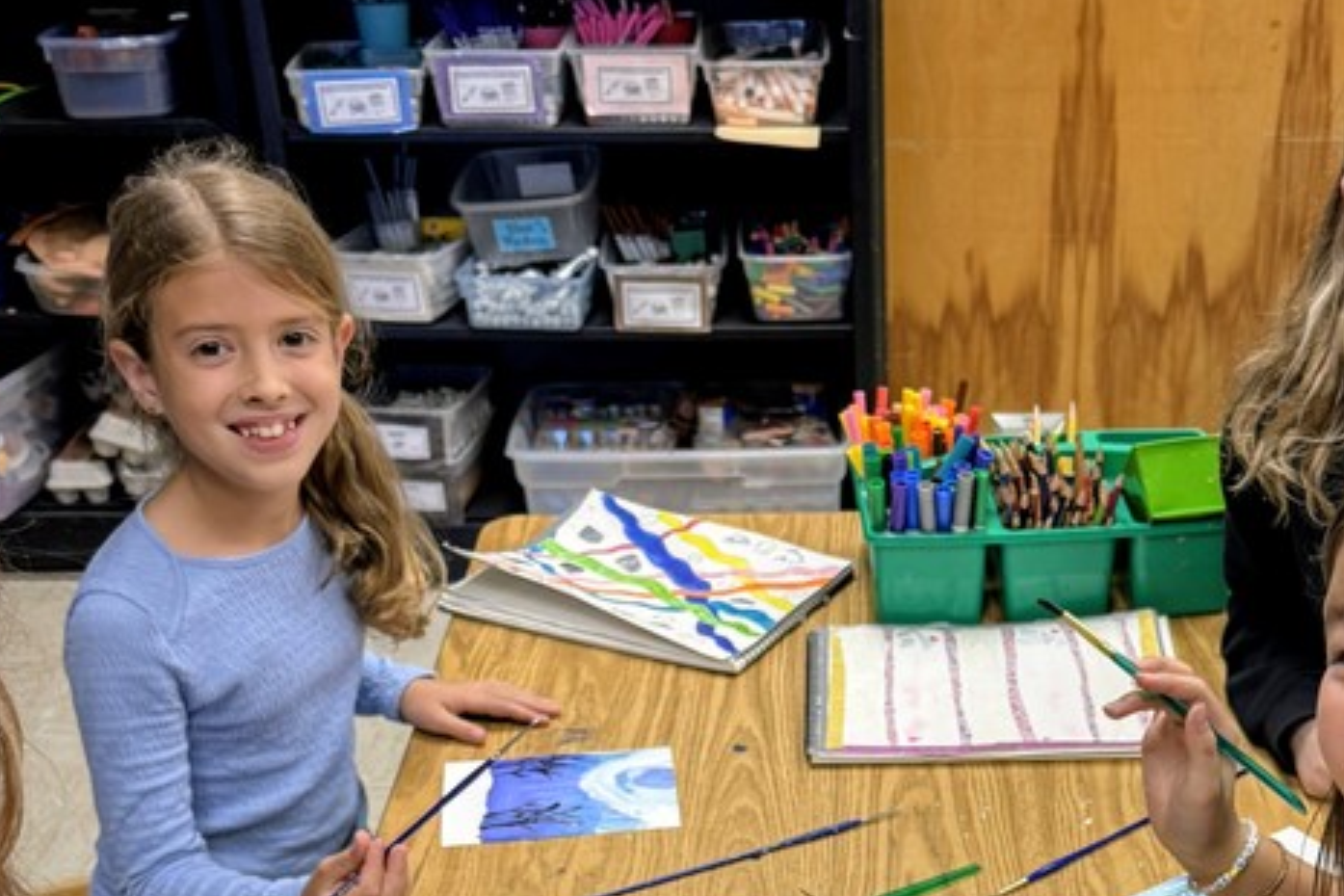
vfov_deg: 23.8
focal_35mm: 55
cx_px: 931
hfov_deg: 35.8
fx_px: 2053
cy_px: 853
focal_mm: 6.76
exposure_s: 1/120
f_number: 1.78
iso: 160
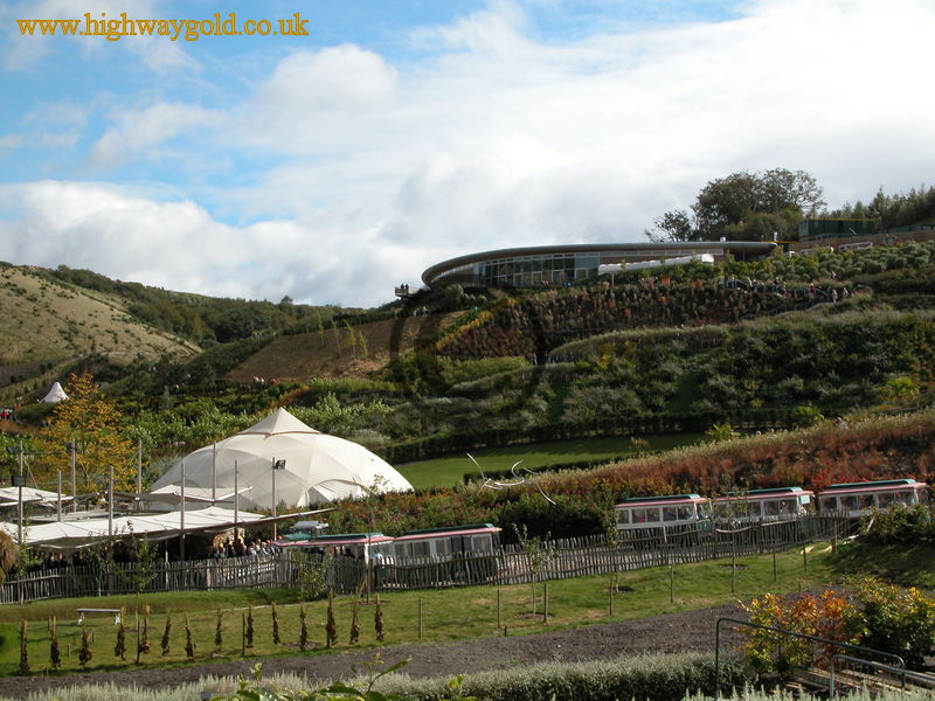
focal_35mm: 58
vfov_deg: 25.2
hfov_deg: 33.2
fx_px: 1567
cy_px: 350
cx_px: 468
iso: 100
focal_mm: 14.7
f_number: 7
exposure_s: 1/351
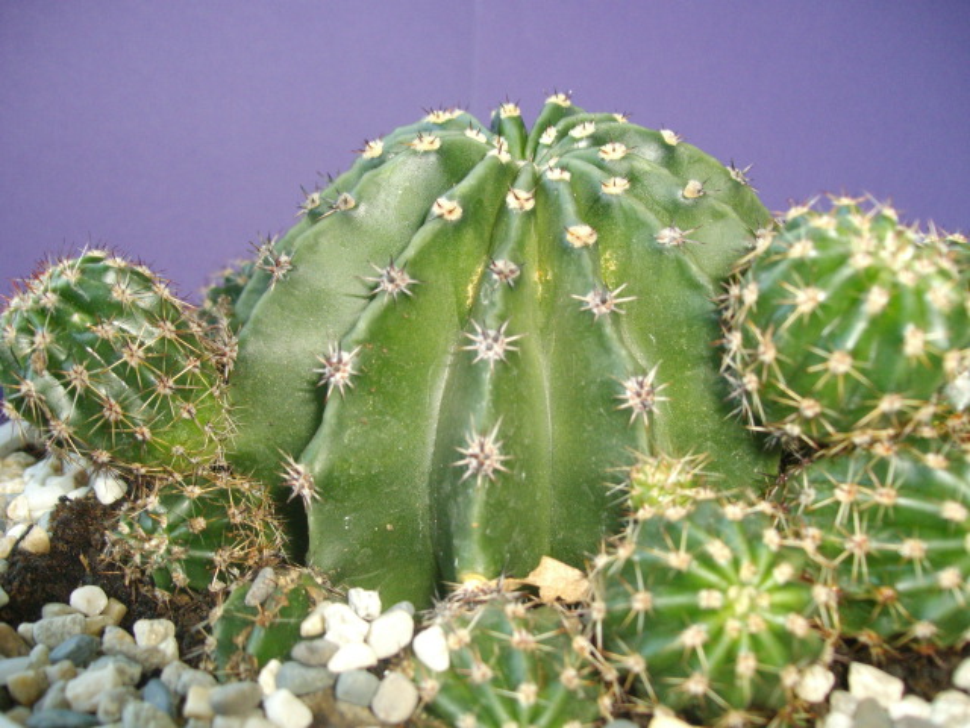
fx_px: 1009
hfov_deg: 51.4
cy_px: 364
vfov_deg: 39.7
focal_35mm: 36
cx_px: 485
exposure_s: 1/50
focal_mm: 6
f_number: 2.7
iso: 160
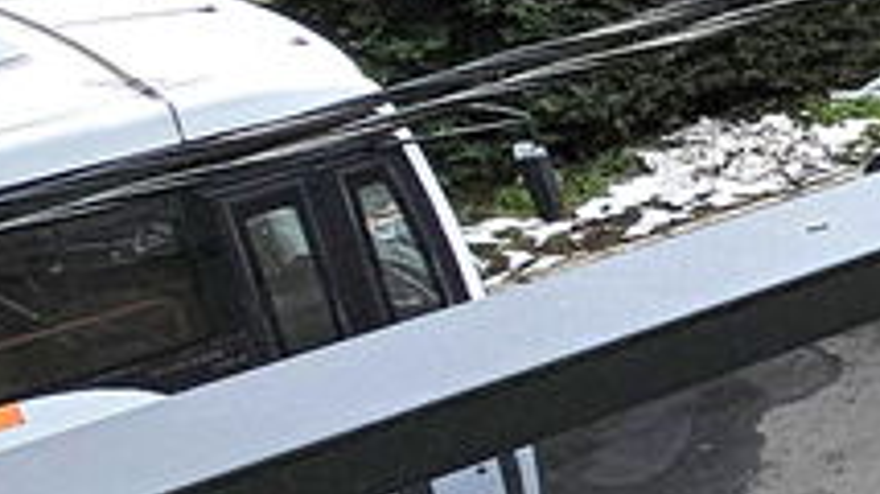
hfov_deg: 11.6
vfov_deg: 11.4
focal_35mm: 106
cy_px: 301
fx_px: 2472
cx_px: 2599
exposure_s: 1/500
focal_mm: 2.2
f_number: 2.2
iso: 50
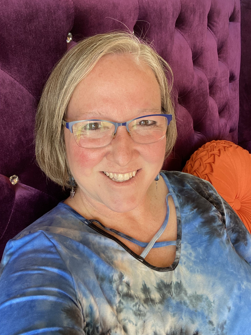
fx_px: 290
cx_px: 126
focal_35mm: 30
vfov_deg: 60.0
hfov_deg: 46.8
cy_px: 168
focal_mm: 2.71
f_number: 2.2
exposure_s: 1/60
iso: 160
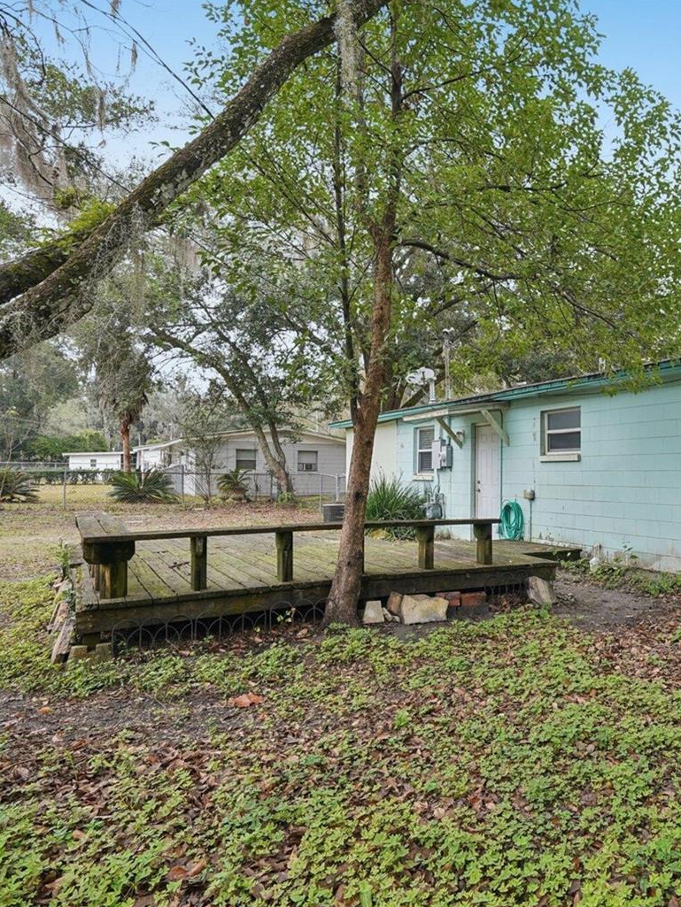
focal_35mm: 24
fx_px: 629
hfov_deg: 52.7
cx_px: 554
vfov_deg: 71.6
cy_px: 466
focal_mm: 16
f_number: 8
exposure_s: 1/10
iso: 50
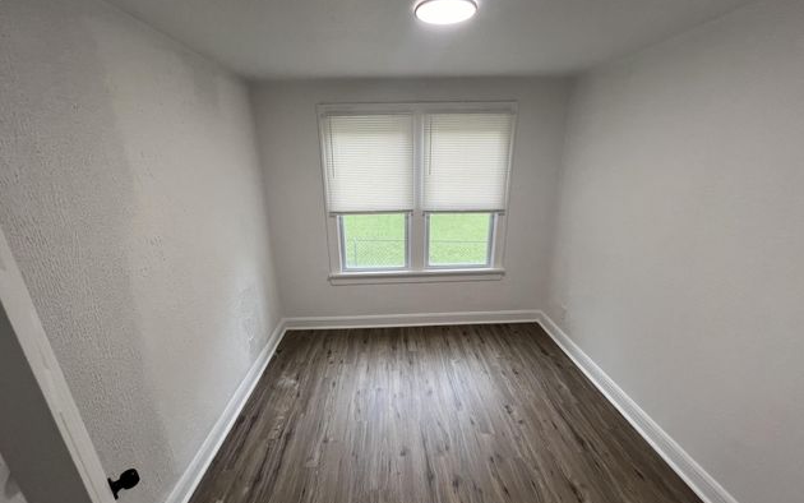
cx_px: 398
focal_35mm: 14
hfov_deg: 105.3
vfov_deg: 78.4
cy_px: 277
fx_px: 307
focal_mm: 1.57
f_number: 1.8
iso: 100
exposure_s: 1/120
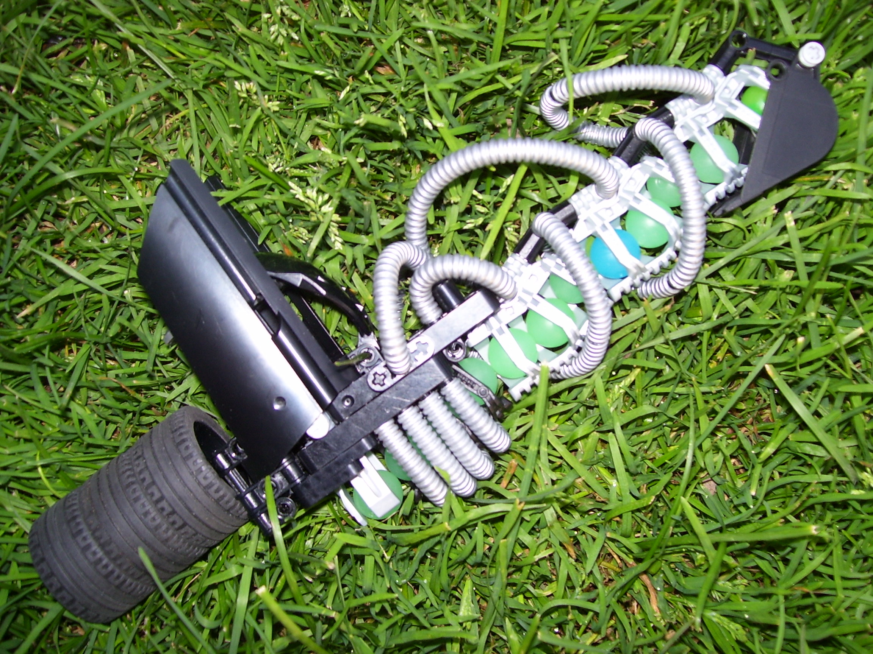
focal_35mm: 36
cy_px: 327
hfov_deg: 51.4
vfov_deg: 39.7
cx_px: 436
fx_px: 908
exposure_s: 1/60
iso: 80
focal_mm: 6
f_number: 2.7
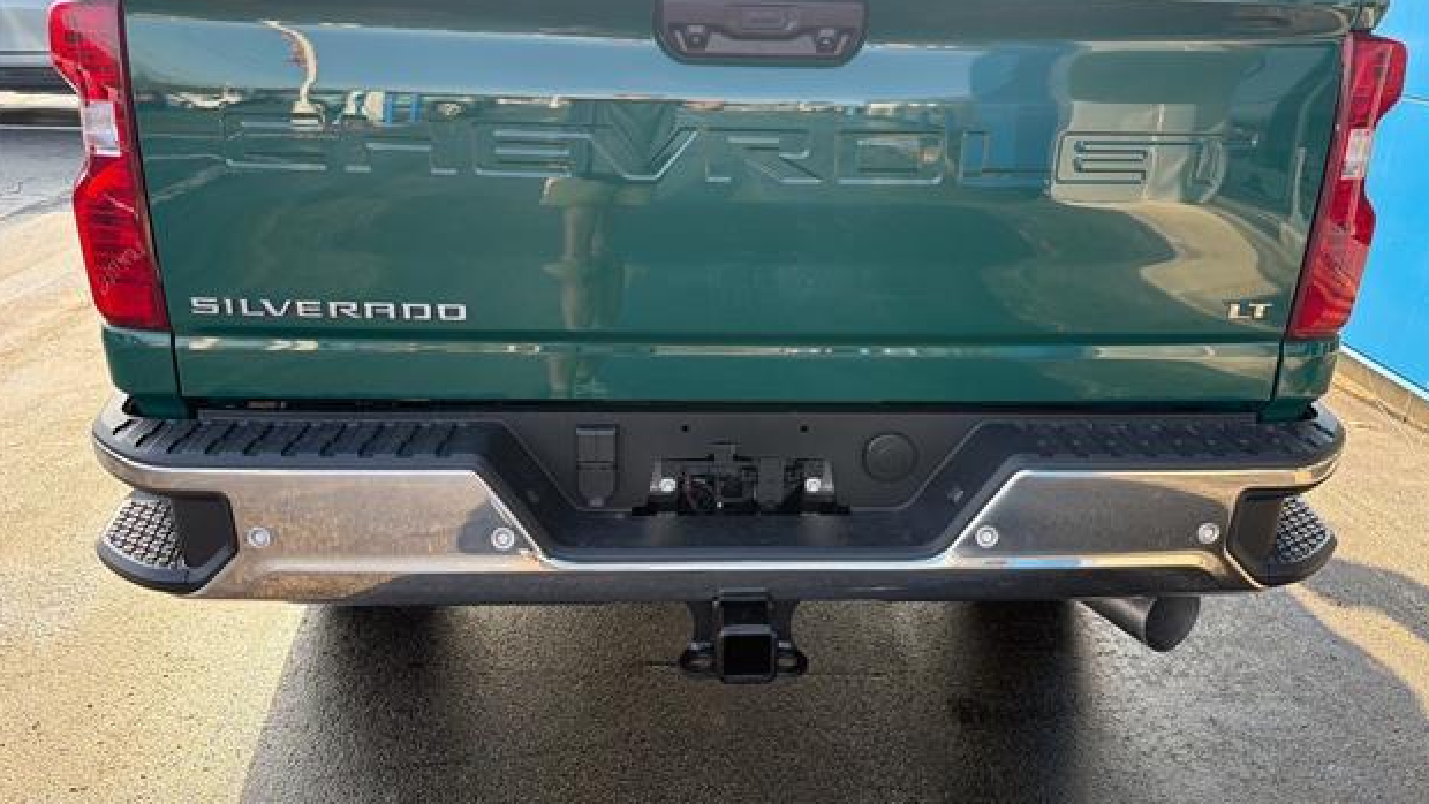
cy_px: 325
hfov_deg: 69.8
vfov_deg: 42.7
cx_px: 724
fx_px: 1023
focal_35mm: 27
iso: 80
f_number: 1.78
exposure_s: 1/263
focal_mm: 6.76
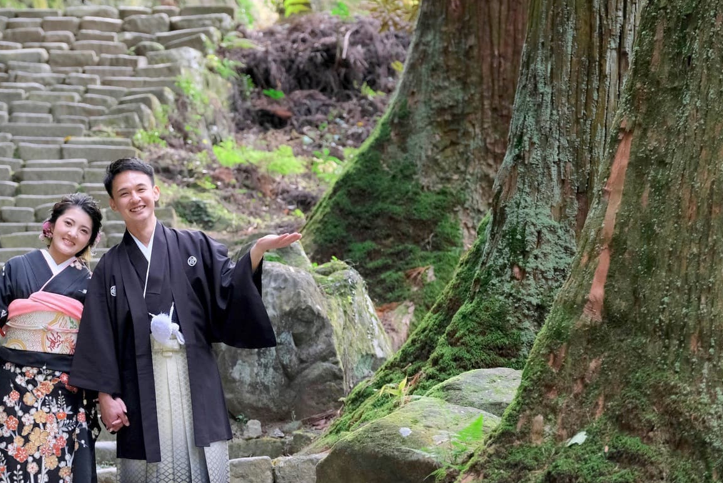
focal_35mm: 163
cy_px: 209
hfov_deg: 12.6
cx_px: 301
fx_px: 3274
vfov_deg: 8.4
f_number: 3.6
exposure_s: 1/100
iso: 1600
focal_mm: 87.1
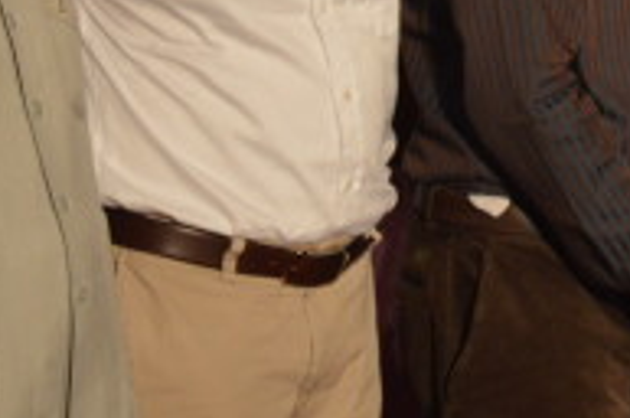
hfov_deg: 5.5
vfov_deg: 3.7
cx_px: 748
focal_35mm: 373
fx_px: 6517
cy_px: -201
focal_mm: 80
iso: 1100
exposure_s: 1/60
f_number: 5.3
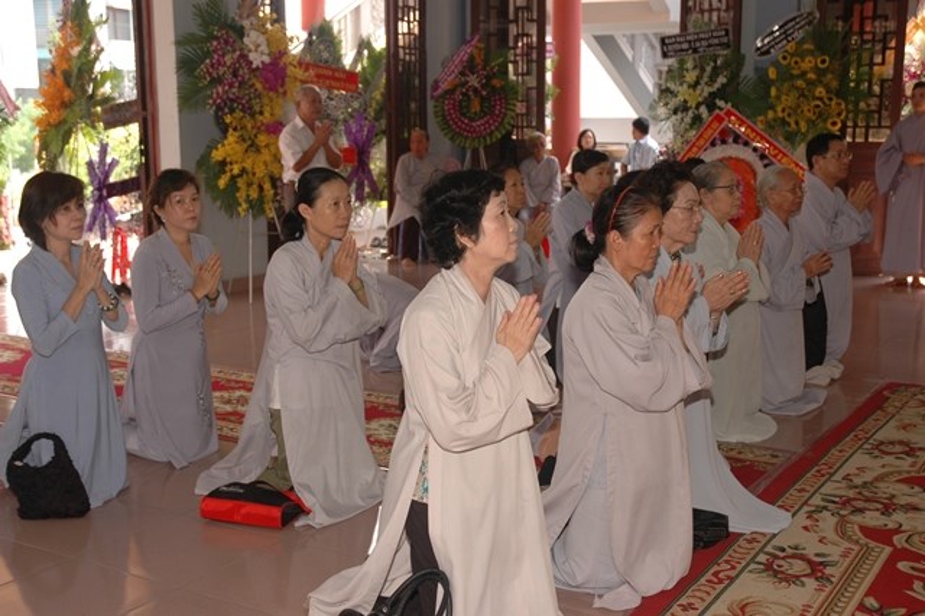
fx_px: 1194
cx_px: 462
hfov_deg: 42.3
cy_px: 308
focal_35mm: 46
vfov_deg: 28.9
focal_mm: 31
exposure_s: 1/60
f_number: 4
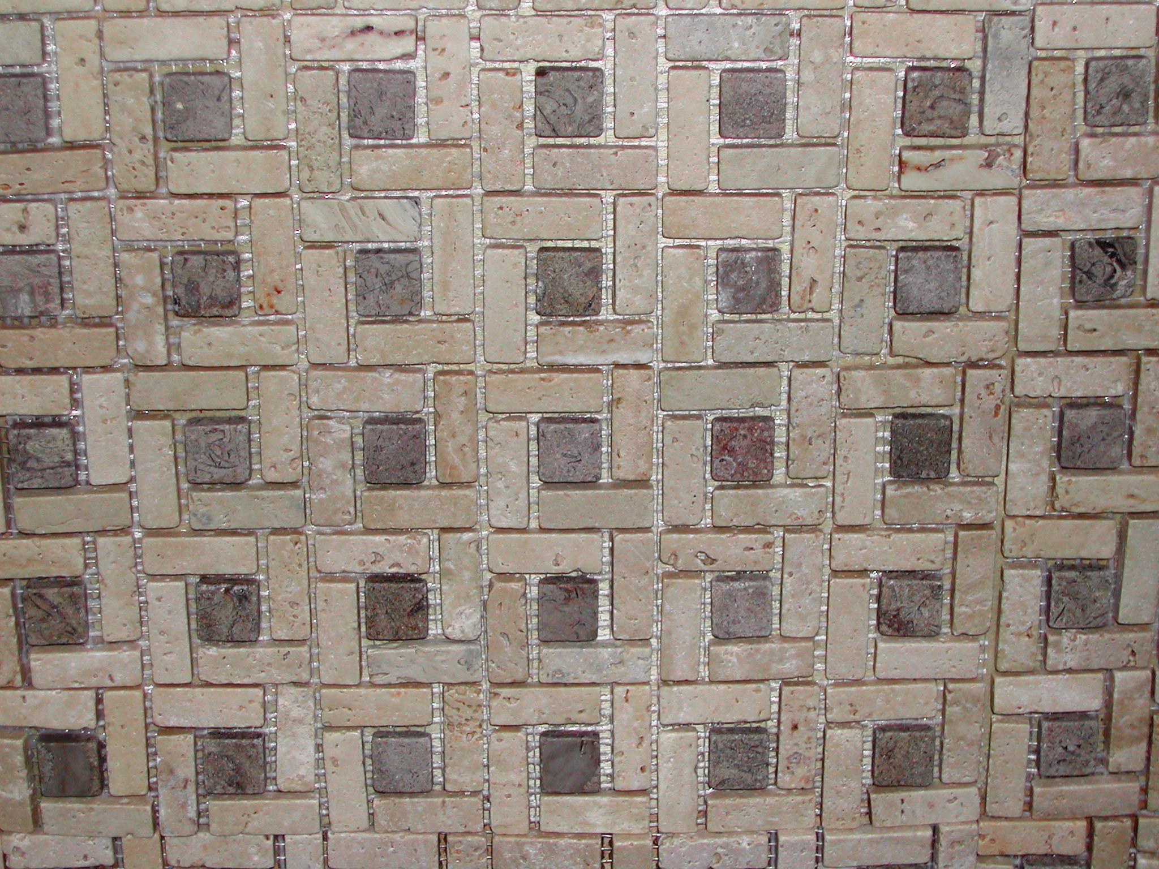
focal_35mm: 67
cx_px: 580
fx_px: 2243
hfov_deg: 29.0
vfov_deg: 21.9
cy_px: 434
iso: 100
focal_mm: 14.2
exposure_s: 1/60.1
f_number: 3.7
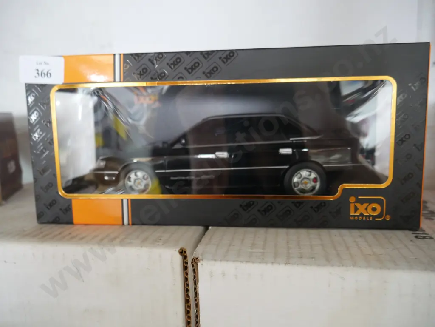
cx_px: 218
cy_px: 164
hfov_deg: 63.4
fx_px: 352
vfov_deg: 49.8
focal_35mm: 28
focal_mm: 14
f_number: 3.5
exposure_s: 1/60
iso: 2000
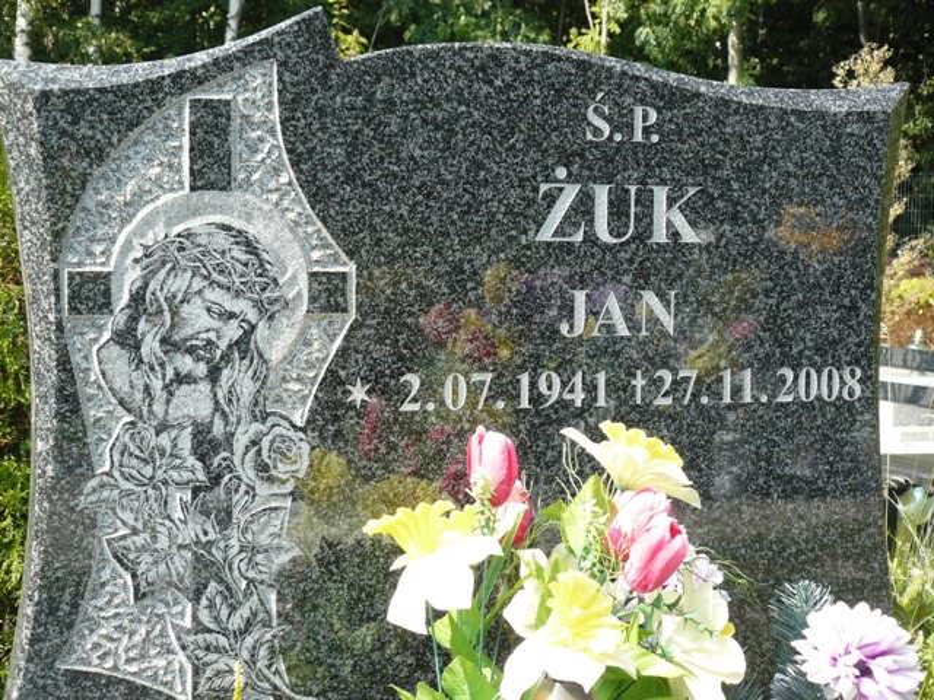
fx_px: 1727
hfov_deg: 30.3
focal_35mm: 64
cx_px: 467
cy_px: 350
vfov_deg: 22.9
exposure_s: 1/250
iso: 100
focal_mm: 10.7
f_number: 4
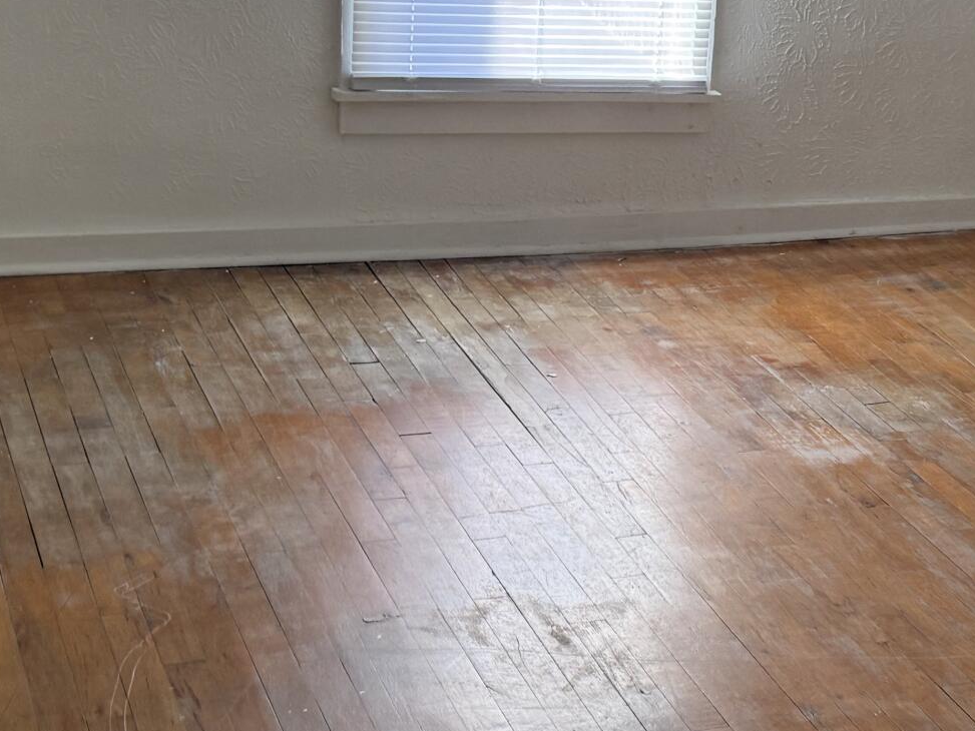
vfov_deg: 19.9
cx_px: 823
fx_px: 2085
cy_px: 318
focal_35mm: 74
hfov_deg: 25.7
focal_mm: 6.76
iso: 160
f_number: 1.78
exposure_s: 1/121
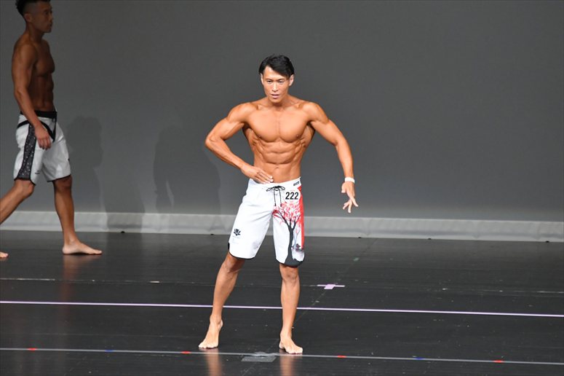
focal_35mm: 315
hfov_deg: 6.5
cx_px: 282
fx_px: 4933
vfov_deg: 4.4
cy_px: 188
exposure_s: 1/400
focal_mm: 210
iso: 5000
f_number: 5.6
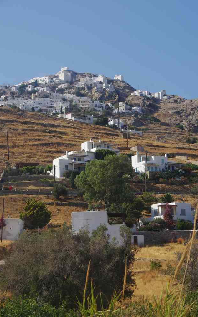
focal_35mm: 89
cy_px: 158
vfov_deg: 23.3
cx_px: 99
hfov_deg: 14.7
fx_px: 768
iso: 200
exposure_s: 1/100
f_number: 11
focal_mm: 57.5
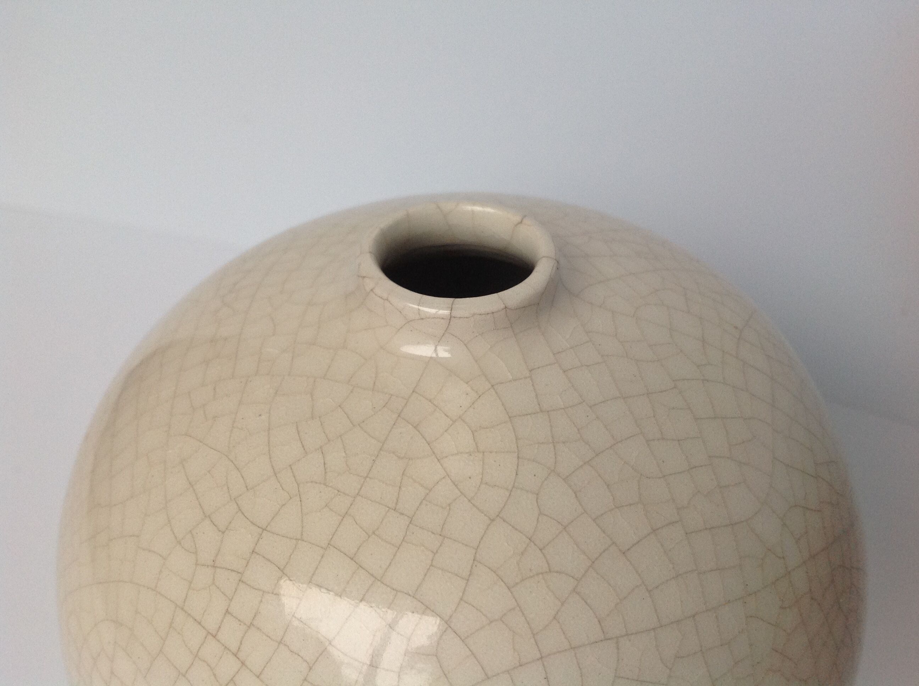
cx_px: 460
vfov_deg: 40.6
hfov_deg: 52.7
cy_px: 343
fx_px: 928
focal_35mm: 35
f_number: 2.4
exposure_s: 1/120
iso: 100
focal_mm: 4.28
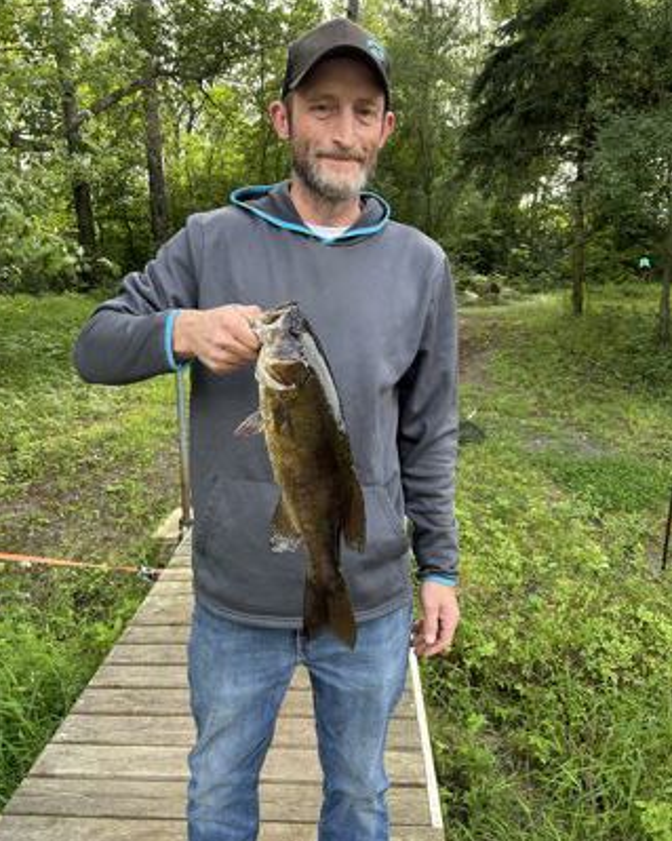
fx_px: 696
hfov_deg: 51.5
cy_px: 409
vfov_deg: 62.2
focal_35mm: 28
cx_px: 327
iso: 40
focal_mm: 5.7
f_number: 1.5
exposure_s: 1/224
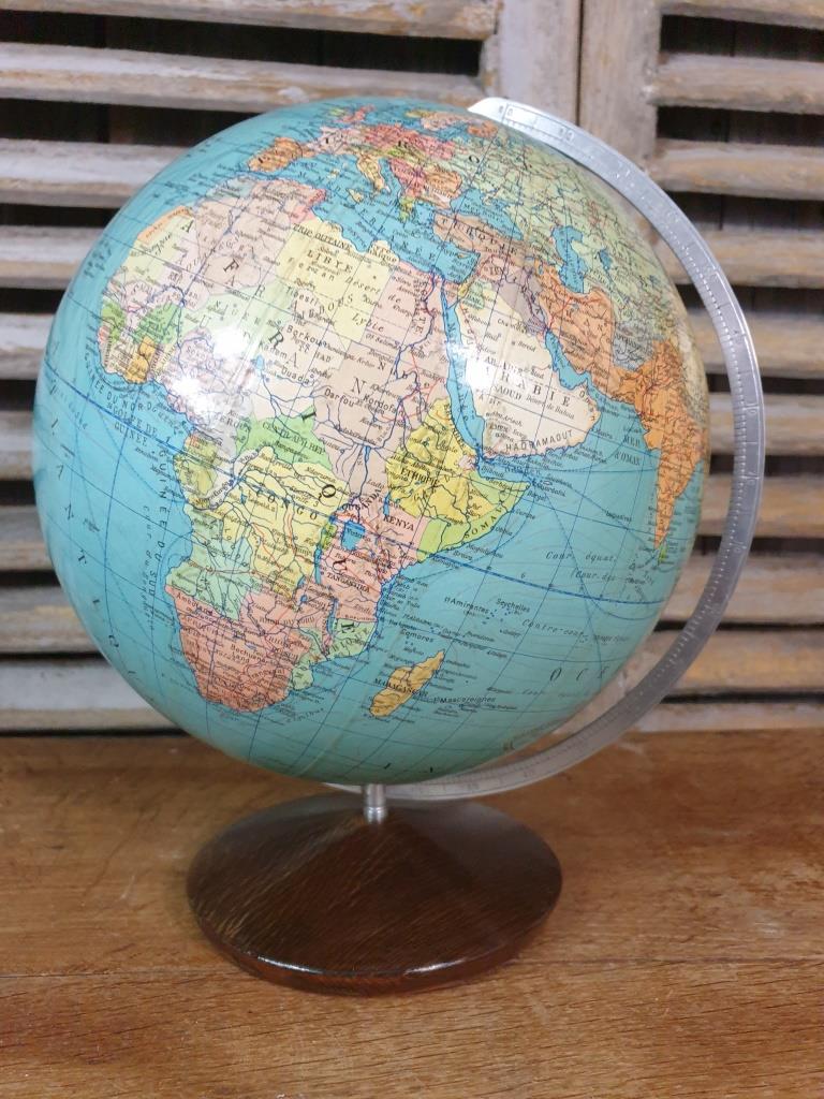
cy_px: 550
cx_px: 412
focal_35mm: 26
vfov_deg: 67.3
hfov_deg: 53.1
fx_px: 825
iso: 320
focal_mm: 4.3
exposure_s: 1/33
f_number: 1.5
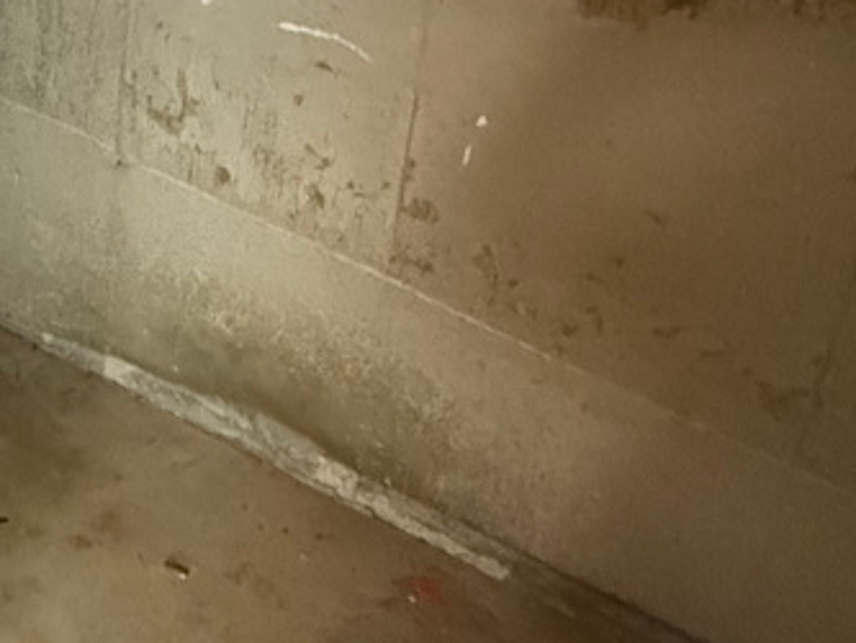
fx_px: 1064
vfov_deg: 31.6
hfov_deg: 36.0
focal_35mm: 43
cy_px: 33
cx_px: -123
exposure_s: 1/40
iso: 1000
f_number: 2.2
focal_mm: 2.22
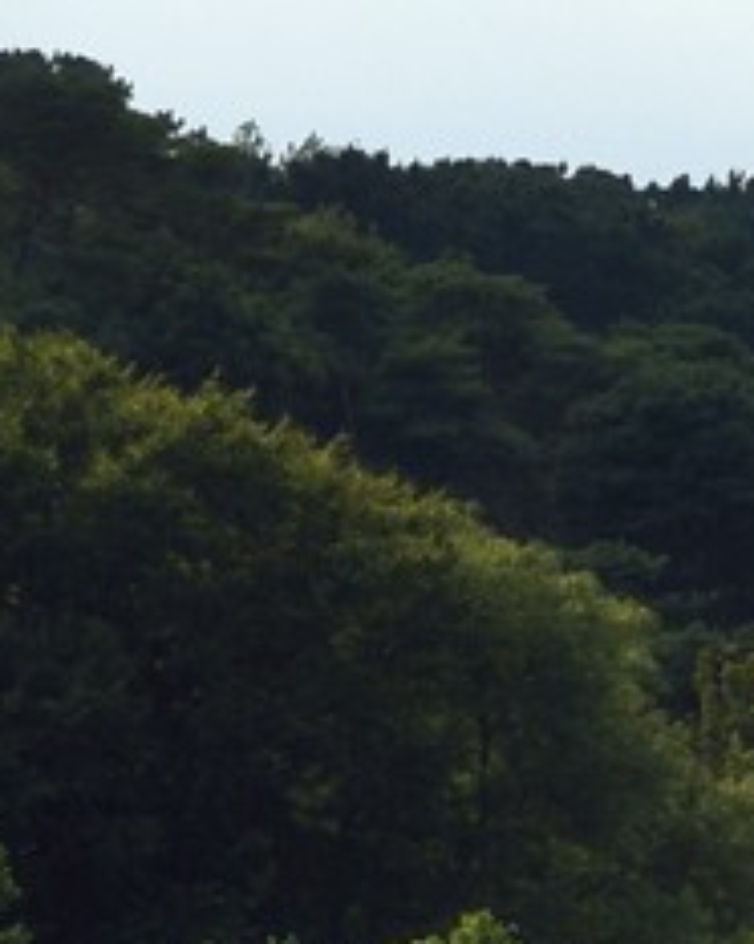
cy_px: 1766
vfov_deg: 1.7
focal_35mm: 1161
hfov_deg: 1.3
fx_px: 32428
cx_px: 3150
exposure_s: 1/250
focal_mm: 180
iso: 200
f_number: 14
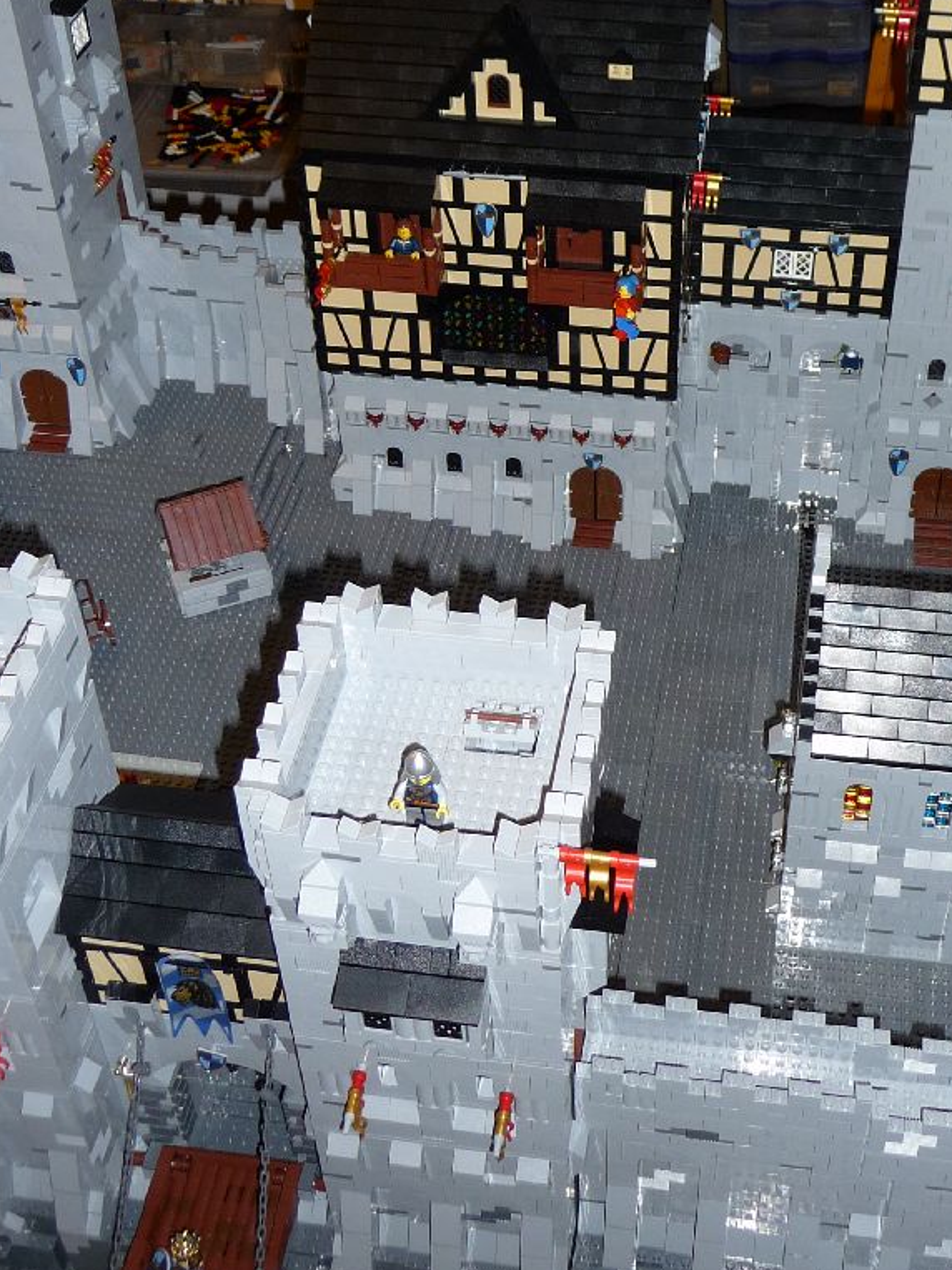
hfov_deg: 30.8
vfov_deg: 40.1
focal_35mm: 47
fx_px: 1724
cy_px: 468
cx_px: 573
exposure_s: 1/30
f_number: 3.3
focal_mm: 4.7
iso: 100
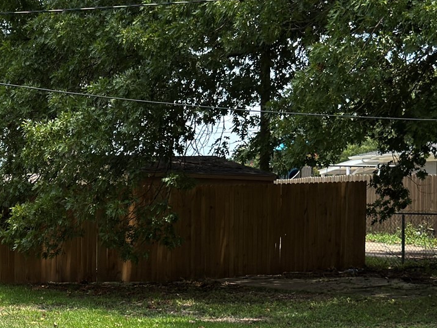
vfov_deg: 14.4
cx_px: -31
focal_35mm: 101
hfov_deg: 18.8
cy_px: 316
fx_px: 1275
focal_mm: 6.76
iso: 100
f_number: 1.78
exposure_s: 1/5376
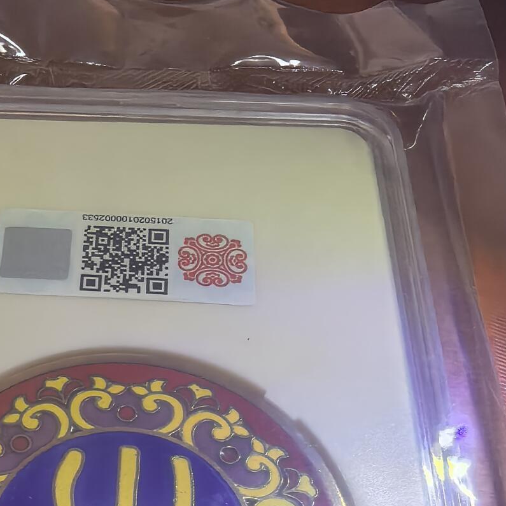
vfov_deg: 31.7
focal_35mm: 48
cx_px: 109
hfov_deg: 34.4
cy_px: 542
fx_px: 794
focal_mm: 1.68
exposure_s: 1/100
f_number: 2.2
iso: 125
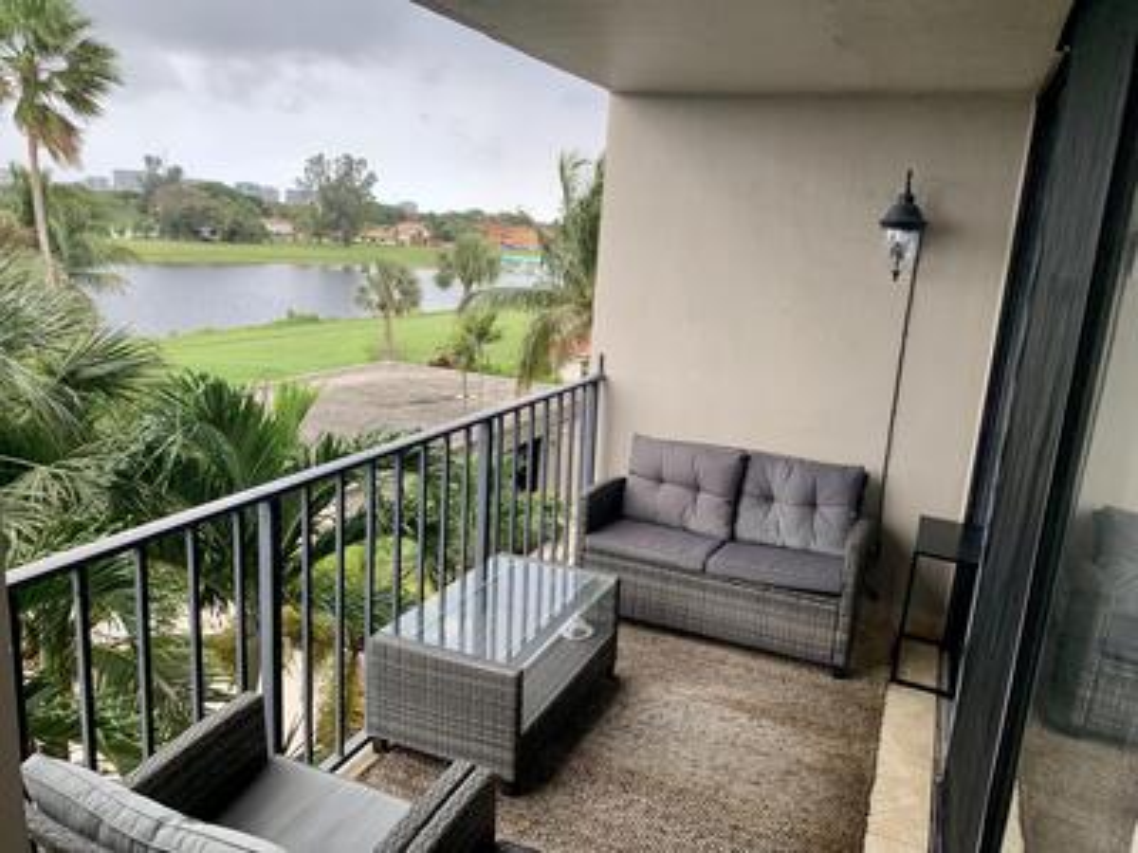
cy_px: 426
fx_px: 855
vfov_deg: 53.1
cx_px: 569
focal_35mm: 26
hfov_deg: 67.3
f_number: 1.8
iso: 32
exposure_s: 1/121
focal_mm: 4.25
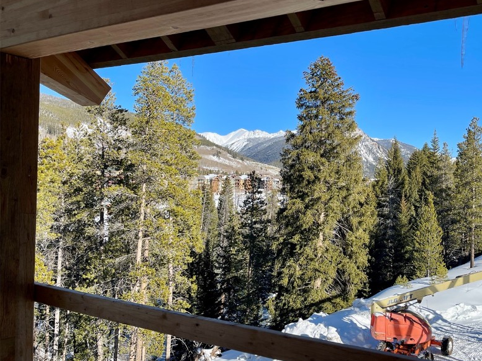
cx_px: 317
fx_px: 459
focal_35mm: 33
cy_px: 197
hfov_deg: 54.3
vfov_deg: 42.9
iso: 32
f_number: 1.6
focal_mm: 5.1
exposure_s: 1/2717
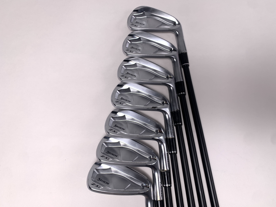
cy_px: 104
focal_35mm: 26
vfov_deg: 53.1
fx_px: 207
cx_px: 138
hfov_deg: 67.3
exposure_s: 1/171
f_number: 1.8
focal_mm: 4.25
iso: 25
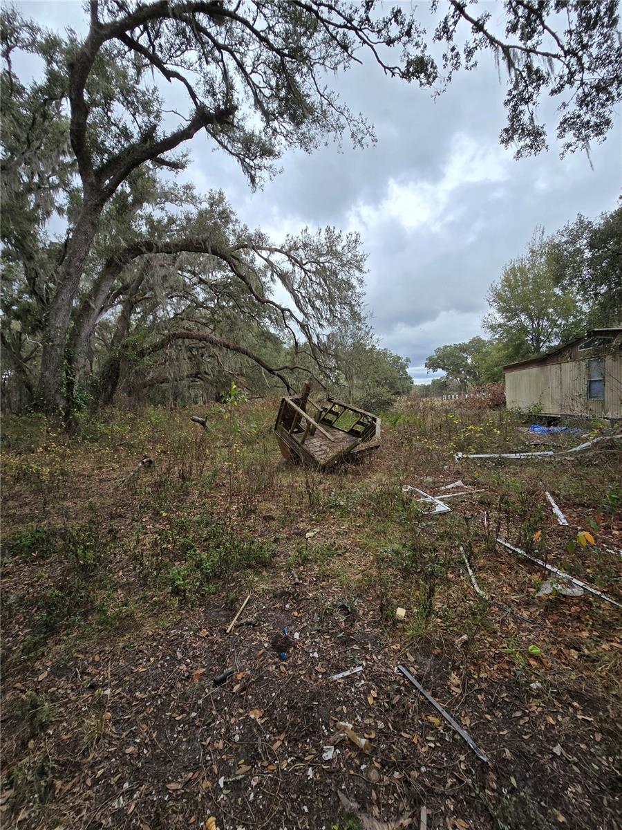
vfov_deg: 106.2
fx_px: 311
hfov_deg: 89.9
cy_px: 415
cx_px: 311
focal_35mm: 13
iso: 50
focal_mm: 2.2
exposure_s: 1/574
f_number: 2.2
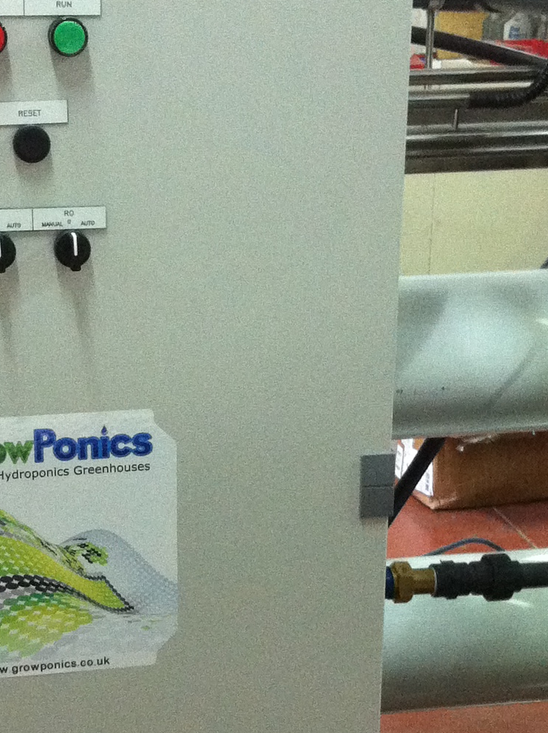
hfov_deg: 16.1
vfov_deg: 21.5
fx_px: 1925
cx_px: 130
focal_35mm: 91
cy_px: 473
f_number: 2.8
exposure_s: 1/17
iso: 320
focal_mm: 3.85
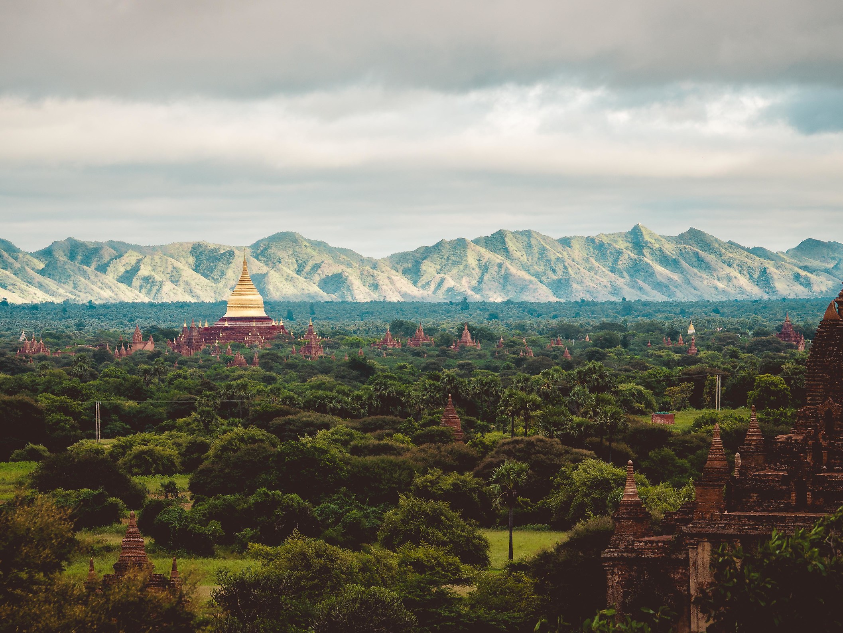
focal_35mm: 221
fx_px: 5372
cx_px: 383
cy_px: 316
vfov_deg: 6.7
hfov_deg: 9.0
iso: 400
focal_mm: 135
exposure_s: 1/500
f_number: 6.3
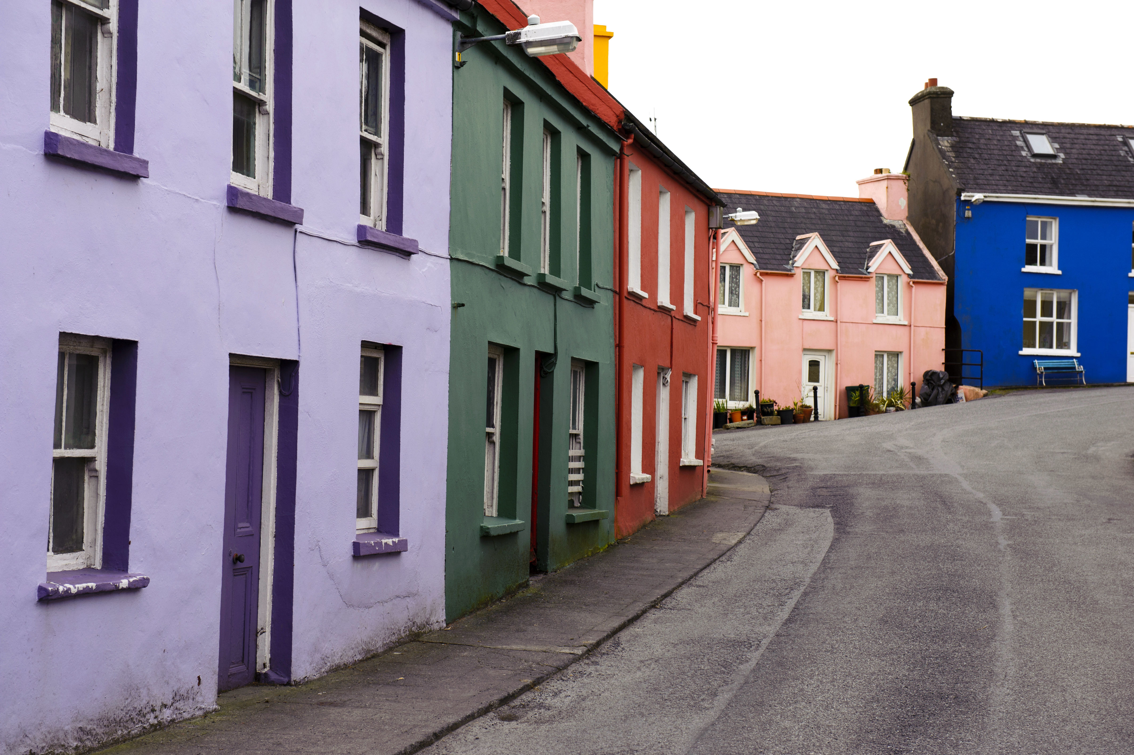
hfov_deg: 32.4
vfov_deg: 21.9
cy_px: 378
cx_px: 567
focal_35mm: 62
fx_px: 1952
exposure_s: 1/250
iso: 200
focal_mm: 62
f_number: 7.1
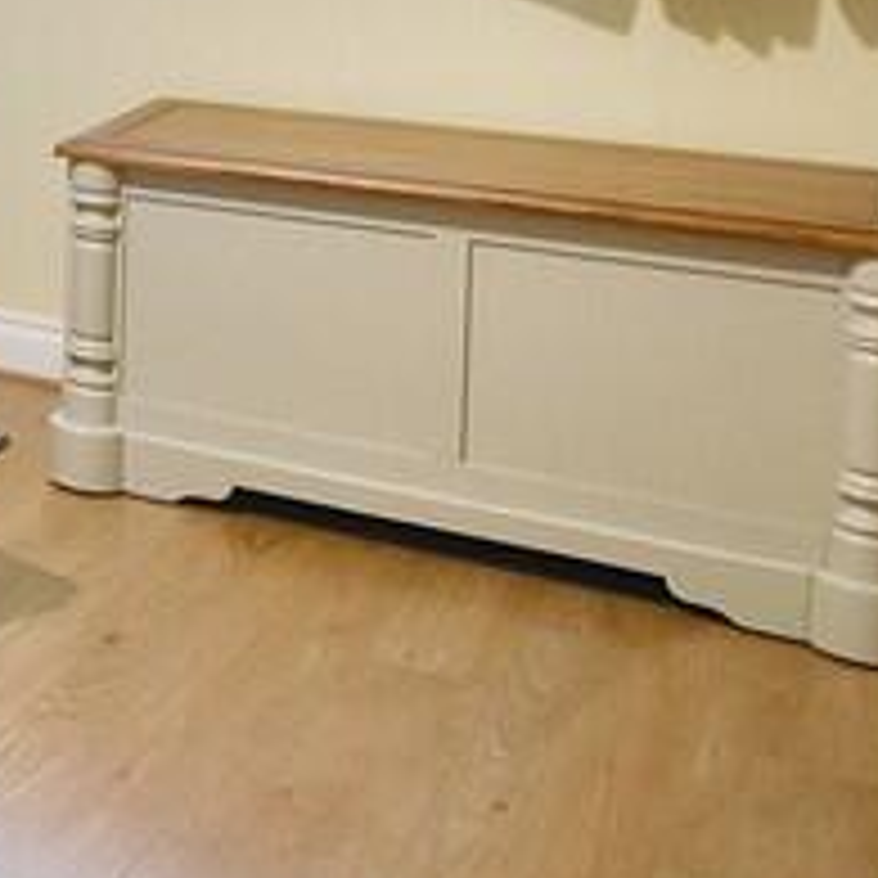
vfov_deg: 23.9
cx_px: -932
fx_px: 1923
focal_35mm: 67
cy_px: -119
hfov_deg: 17.4
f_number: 4.5
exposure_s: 1/15
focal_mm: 10
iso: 280
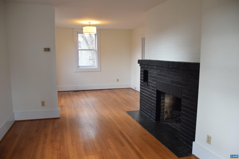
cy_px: 80
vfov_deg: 47.9
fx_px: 179
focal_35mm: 27
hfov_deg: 67.4
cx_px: 120
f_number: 4
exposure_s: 1/60
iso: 450
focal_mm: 18
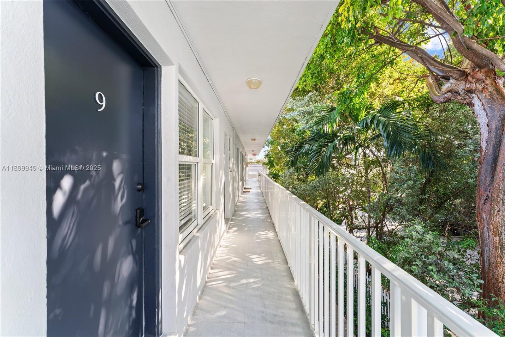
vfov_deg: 81.2
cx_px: 252
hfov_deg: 104.3
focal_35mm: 14
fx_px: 196
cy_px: 168
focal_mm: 14
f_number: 11
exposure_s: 1/3
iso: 100
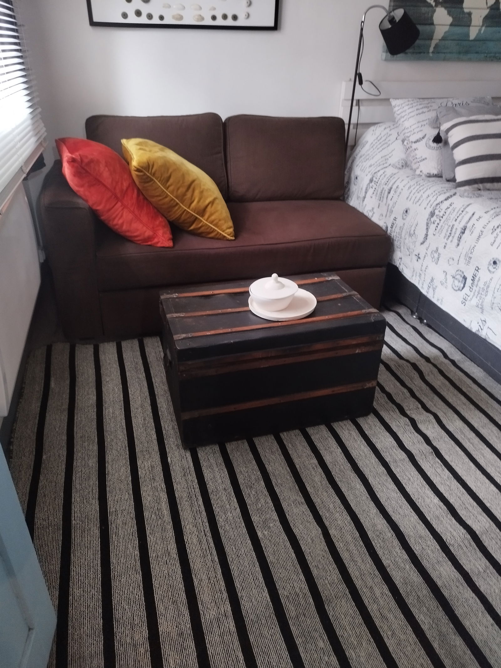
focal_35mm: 24
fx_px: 463
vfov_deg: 71.6
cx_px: 250
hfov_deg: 56.8
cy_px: 334
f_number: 1.89
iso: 460
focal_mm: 5.89
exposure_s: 1/25
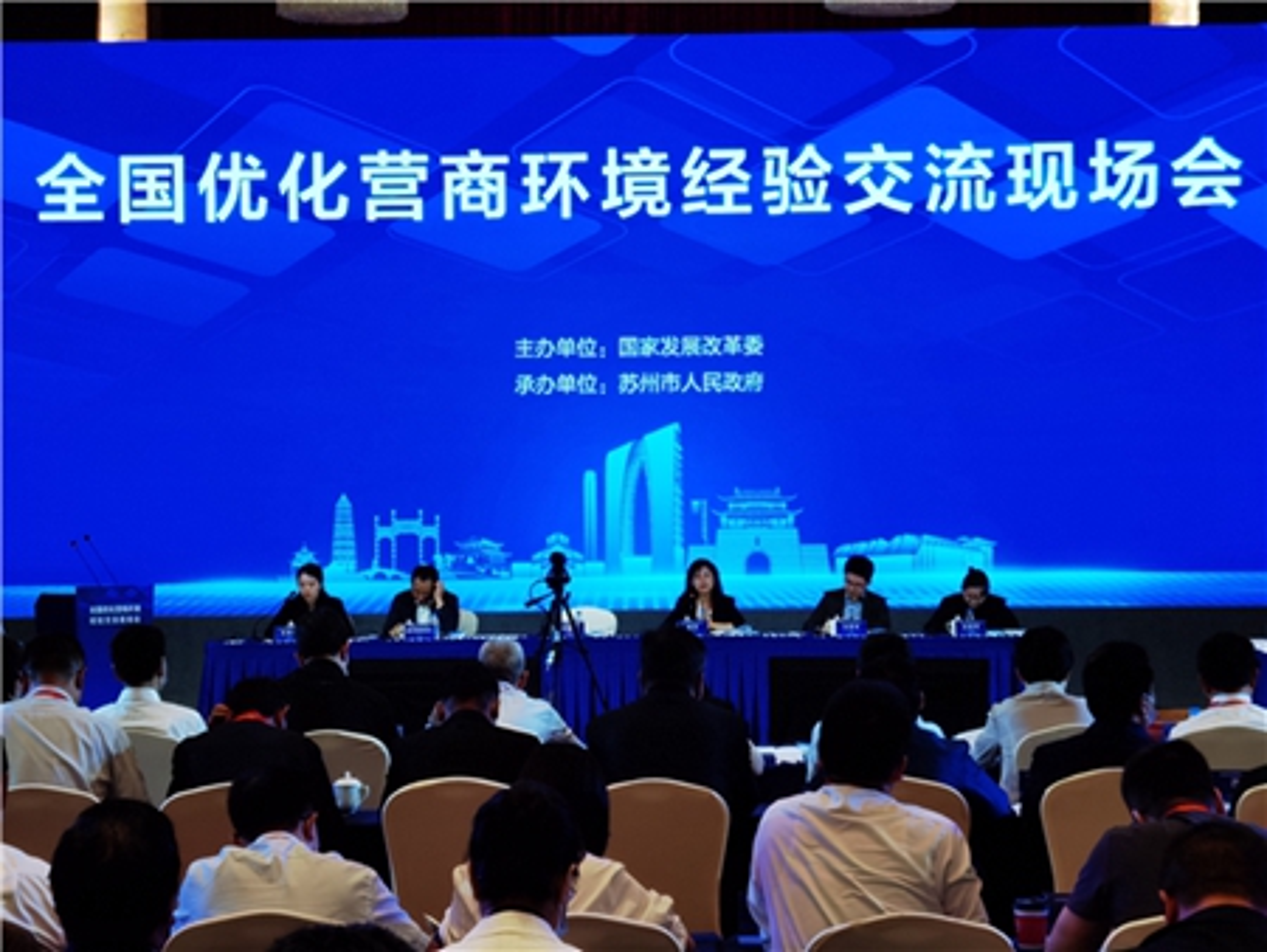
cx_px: 634
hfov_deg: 20.0
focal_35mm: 98
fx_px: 3589
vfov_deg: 15.1
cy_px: 476
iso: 50
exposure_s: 1/83.3
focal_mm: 6.71
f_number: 1.9
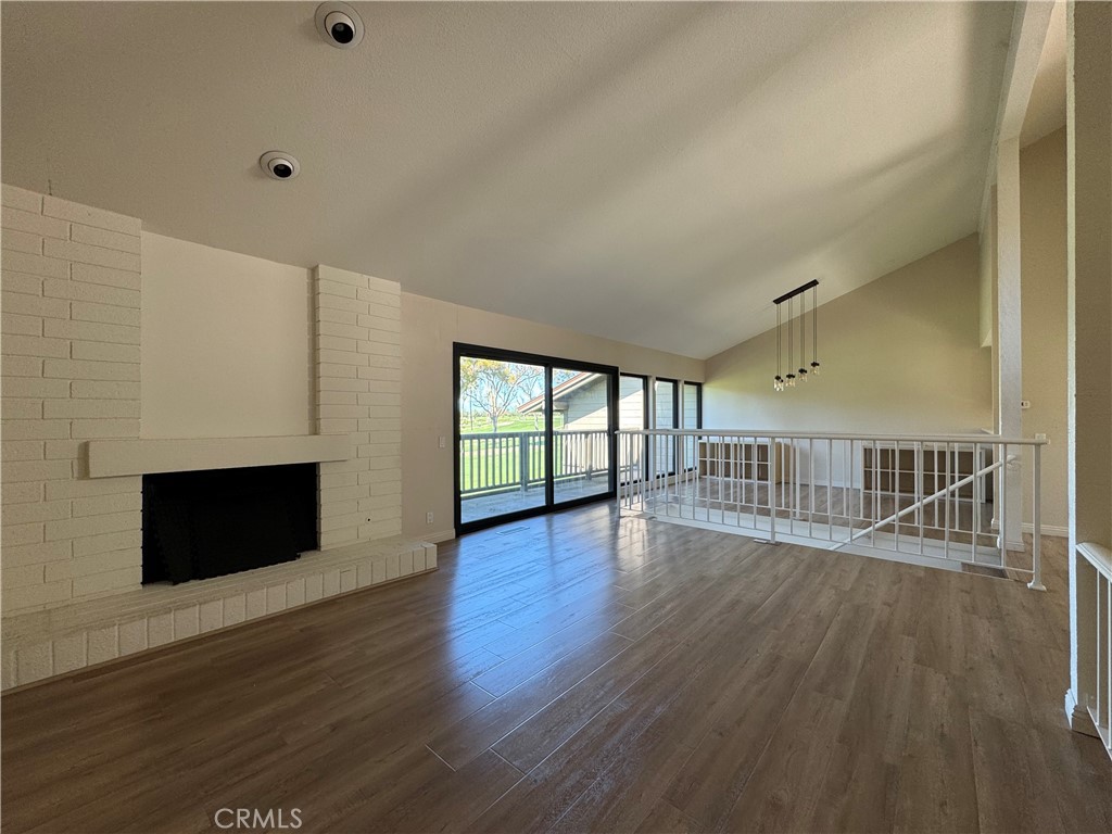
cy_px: 417
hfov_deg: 102.1
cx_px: 556
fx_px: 450
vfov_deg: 85.7
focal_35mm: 14
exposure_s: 1/99
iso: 64
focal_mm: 2.22
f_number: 2.2
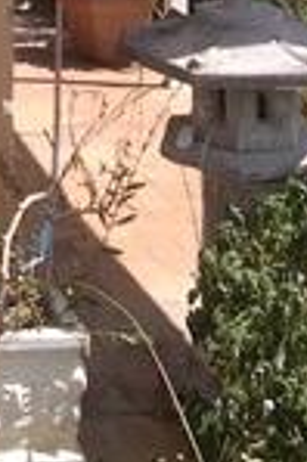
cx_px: -146
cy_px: -192
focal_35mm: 95
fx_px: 1218
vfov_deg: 19.3
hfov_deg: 13.6
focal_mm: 1.79
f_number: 2.4
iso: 100
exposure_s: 1/717
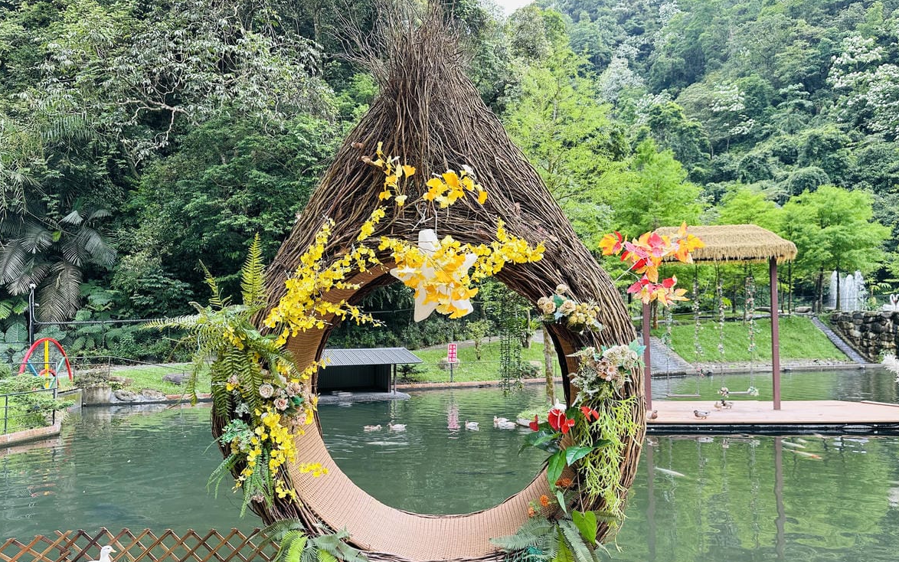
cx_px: 450
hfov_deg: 70.4
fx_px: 637
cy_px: 316
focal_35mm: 26
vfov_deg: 47.5
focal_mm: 6.86
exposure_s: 1/303
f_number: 1.78
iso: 80
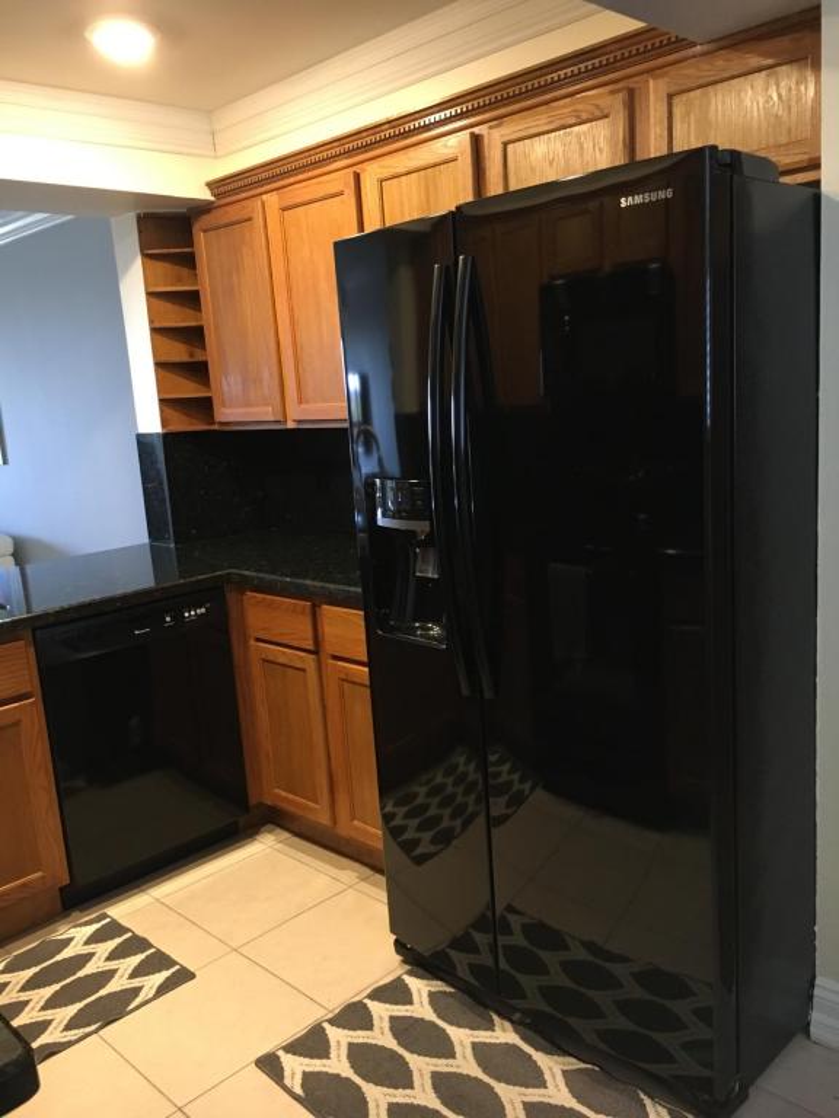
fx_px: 937
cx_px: 420
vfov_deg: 61.7
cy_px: 559
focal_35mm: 29
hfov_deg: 48.2
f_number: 2.2
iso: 200
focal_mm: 4.15
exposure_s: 1/20
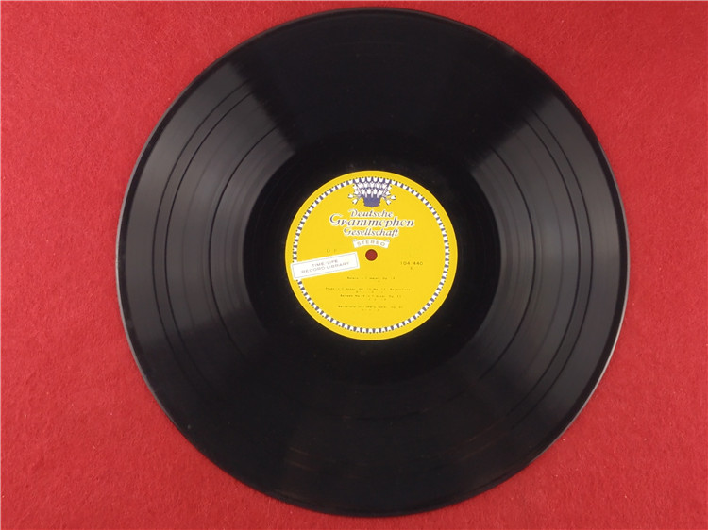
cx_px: 354
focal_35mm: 26
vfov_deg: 53.0
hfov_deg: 67.3
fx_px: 532
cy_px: 265
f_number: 2.2
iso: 200
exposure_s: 1/100
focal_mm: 3.82
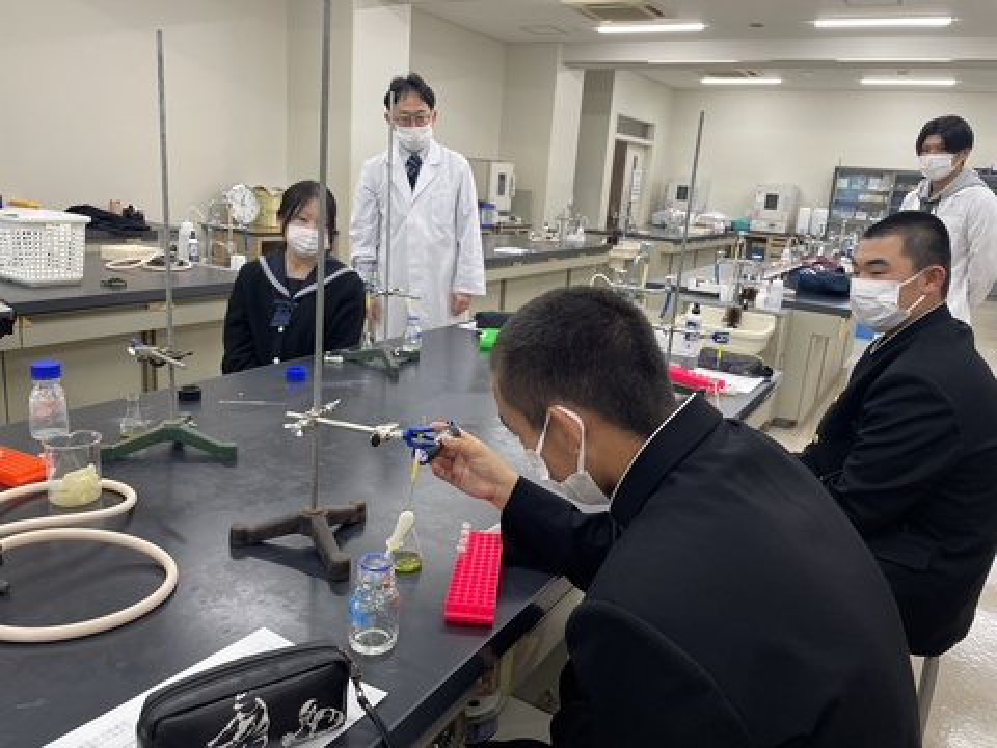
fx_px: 749
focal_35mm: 26
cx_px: 498
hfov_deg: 67.3
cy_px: 374
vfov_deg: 53.1
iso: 100
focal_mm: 4.2
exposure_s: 1/120
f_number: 1.6
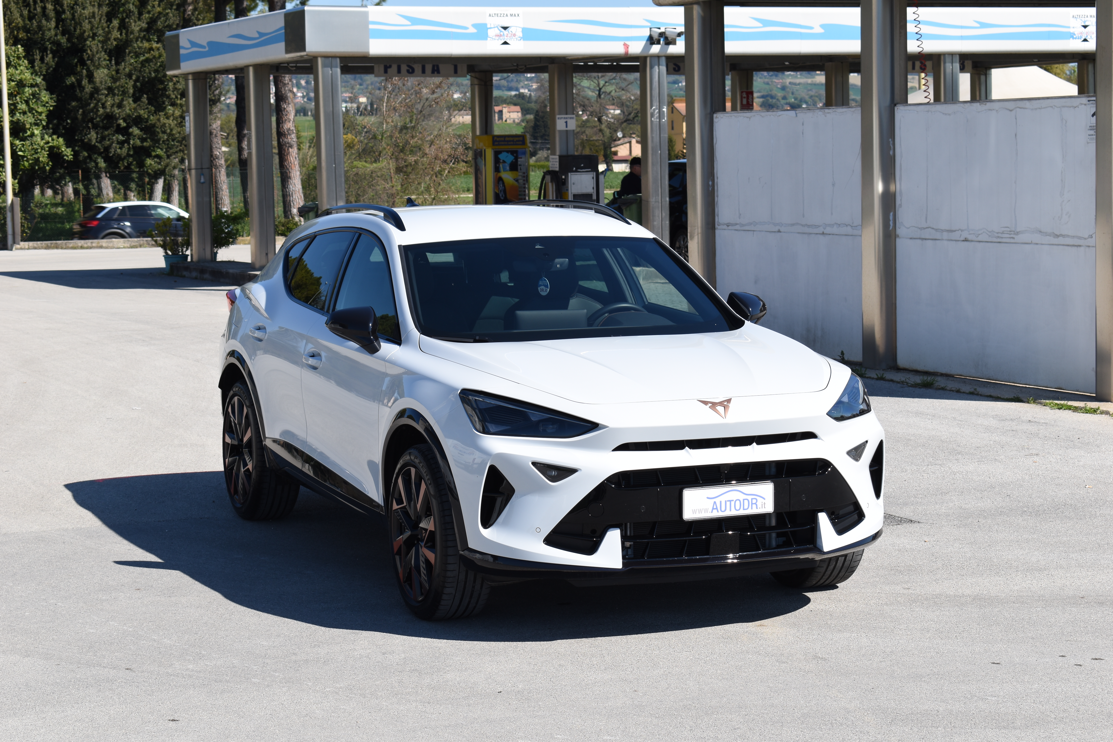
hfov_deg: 24.6
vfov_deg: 16.6
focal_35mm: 82
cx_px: 556
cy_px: 371
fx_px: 2550
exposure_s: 1/250
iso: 100
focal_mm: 55
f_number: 9
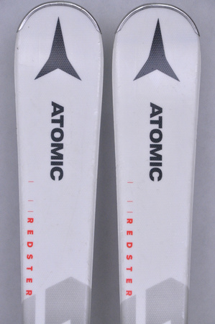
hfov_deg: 8.7
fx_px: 1414
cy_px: 162
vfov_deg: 13.1
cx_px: 108
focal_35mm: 158
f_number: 9.5
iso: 3200
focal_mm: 105
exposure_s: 1/125
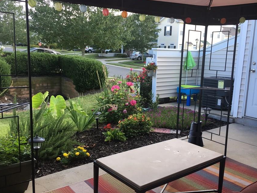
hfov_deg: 52.6
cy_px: 95
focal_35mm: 35
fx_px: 260
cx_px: 128
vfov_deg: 40.7
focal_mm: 4.15
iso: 25
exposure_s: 1/120
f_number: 2.2
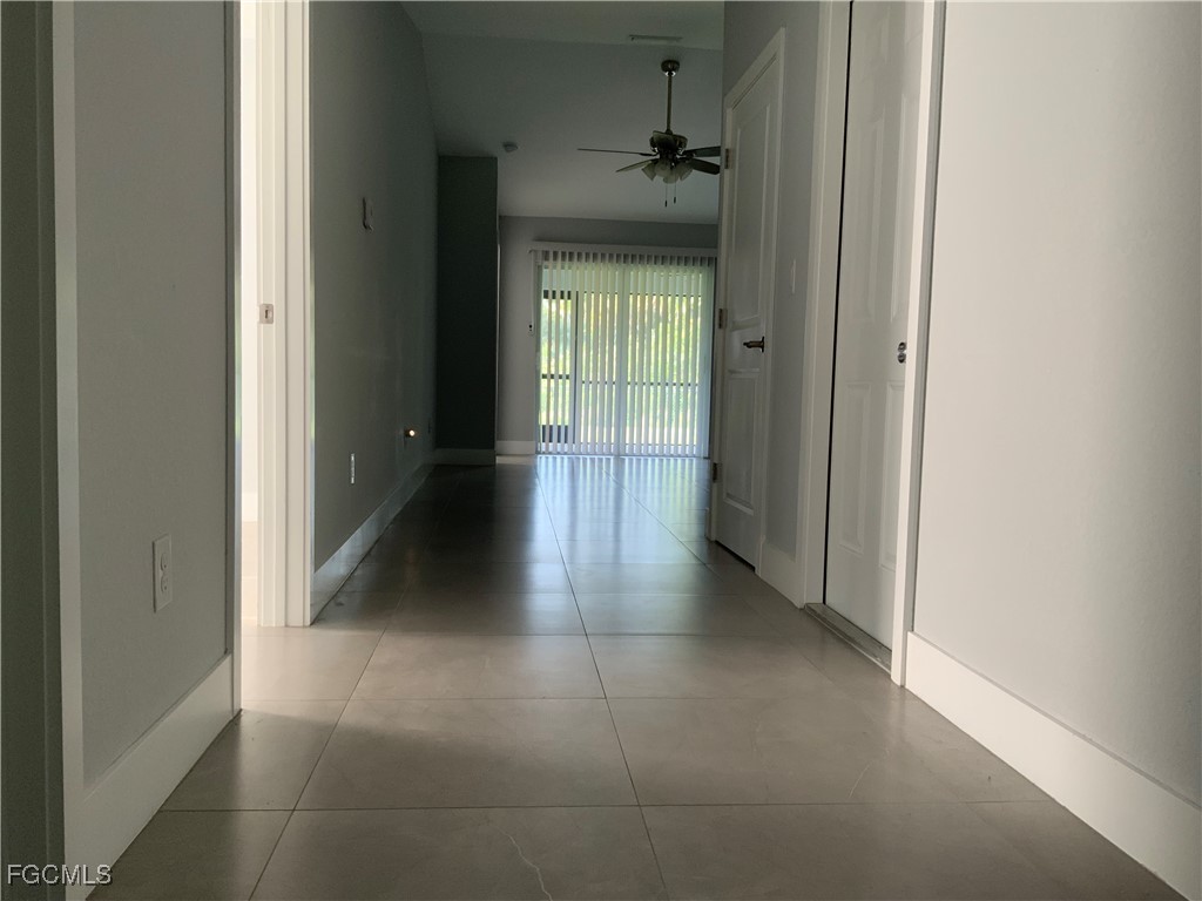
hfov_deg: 61.7
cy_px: 450
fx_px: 1007
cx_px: 601
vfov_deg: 48.2
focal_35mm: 29
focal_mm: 3
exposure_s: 1/60
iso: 80
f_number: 1.8
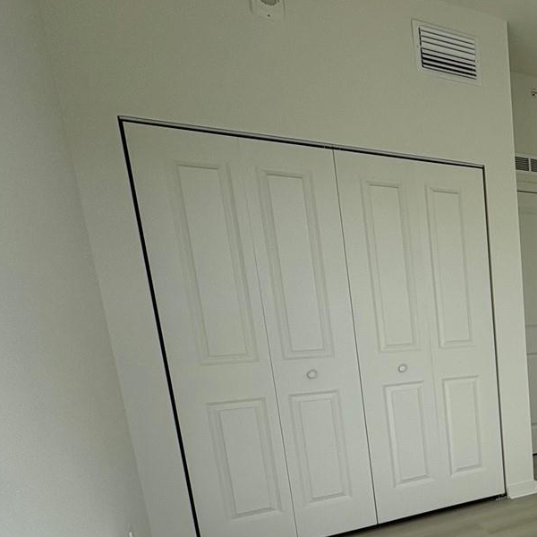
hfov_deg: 34.9
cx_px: 696
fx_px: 579
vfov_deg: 47.9
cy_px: 402
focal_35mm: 33
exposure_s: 1/556
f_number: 2.2
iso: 40
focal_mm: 2.22
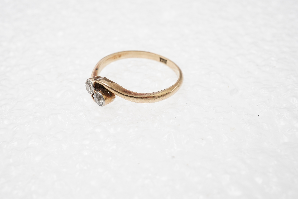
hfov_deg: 43.6
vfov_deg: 29.9
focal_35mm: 45
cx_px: 149
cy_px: 100
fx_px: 372
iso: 500
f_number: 20
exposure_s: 1/125
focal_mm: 30
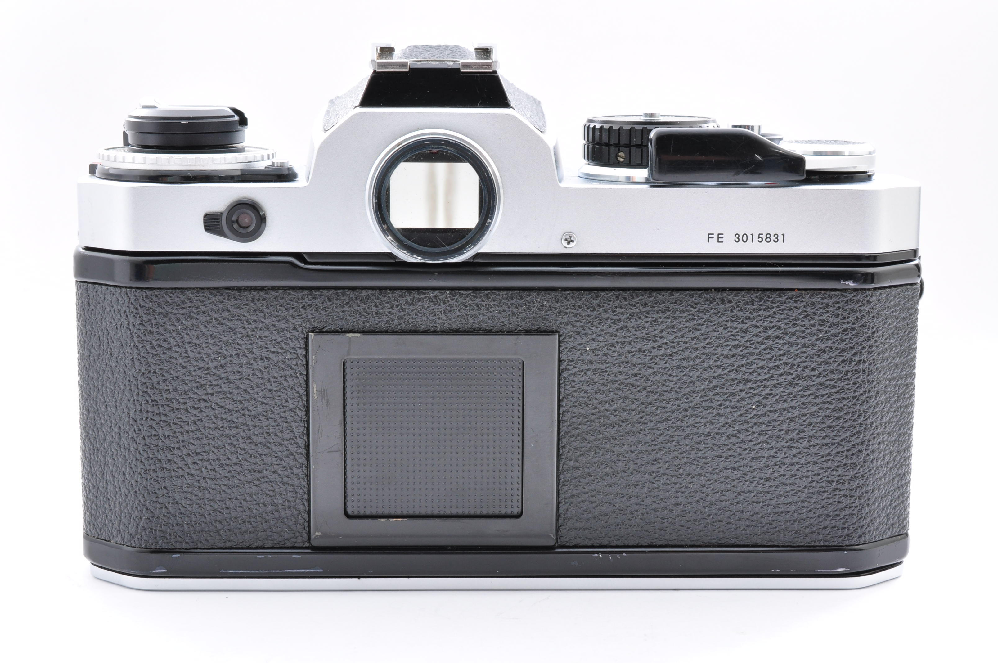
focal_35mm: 60
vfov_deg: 22.6
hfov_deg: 33.4
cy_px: 332
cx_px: 499
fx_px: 1661
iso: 200
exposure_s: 1/200
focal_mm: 40
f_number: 18
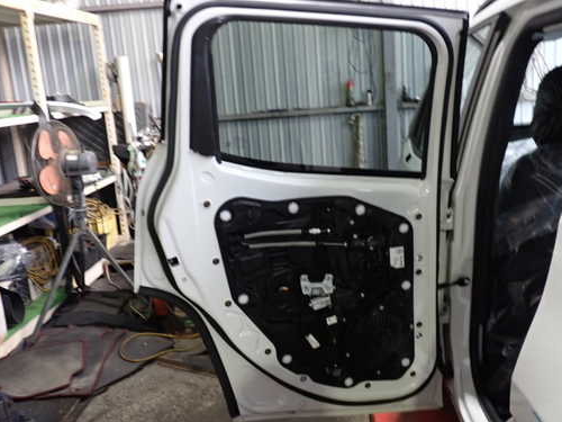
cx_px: 315
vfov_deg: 39.7
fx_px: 584
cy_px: 208
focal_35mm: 36
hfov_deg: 51.2
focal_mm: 5.4
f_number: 2.3
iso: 320
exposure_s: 1/30
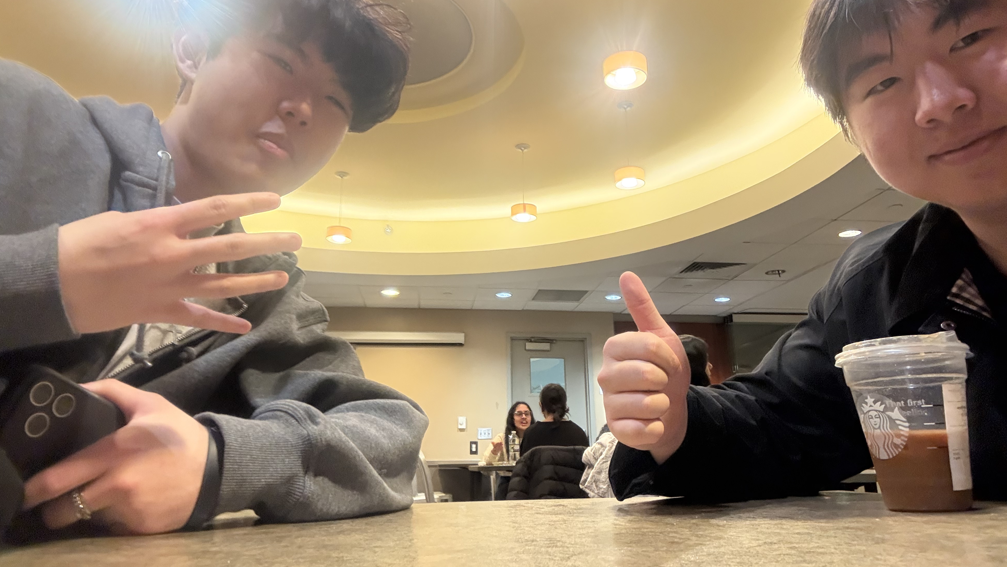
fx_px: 694
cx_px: 501
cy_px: 250
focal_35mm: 26
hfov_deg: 71.9
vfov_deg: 44.3
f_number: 1.9
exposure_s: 1/30
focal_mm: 2.69
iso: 400
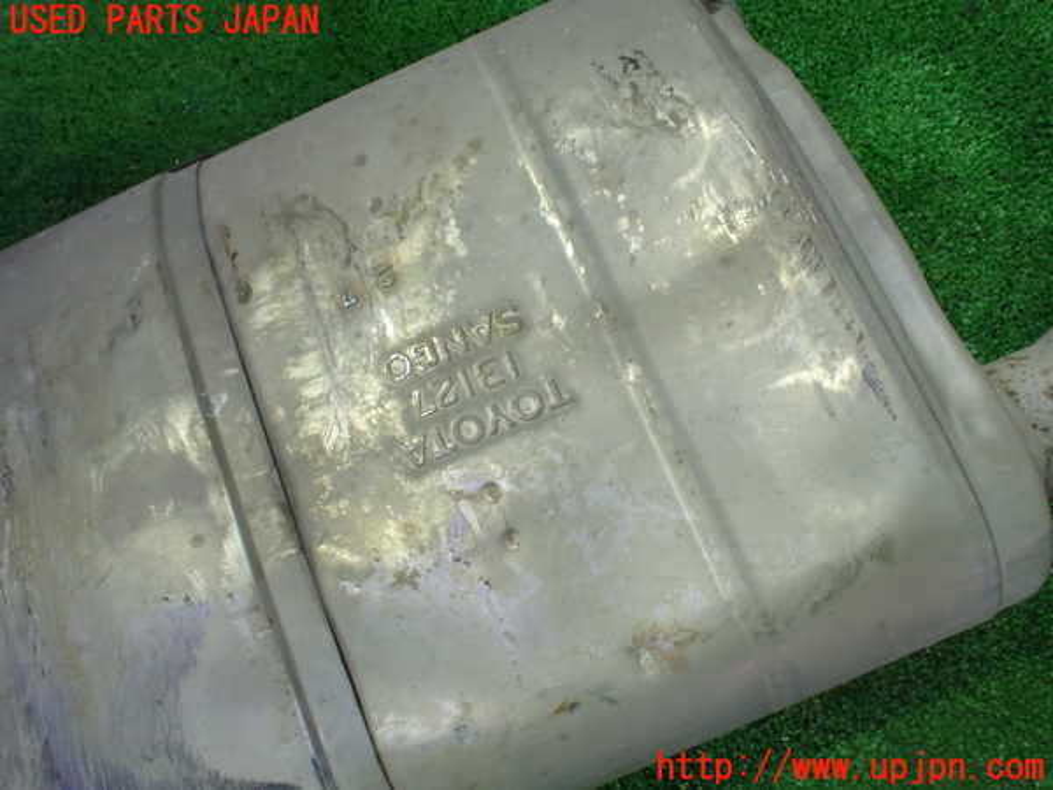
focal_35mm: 30
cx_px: 526
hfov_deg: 60.0
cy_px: 395
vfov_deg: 46.8
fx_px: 913
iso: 800
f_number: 2.3
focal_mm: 5.4
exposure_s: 1/60
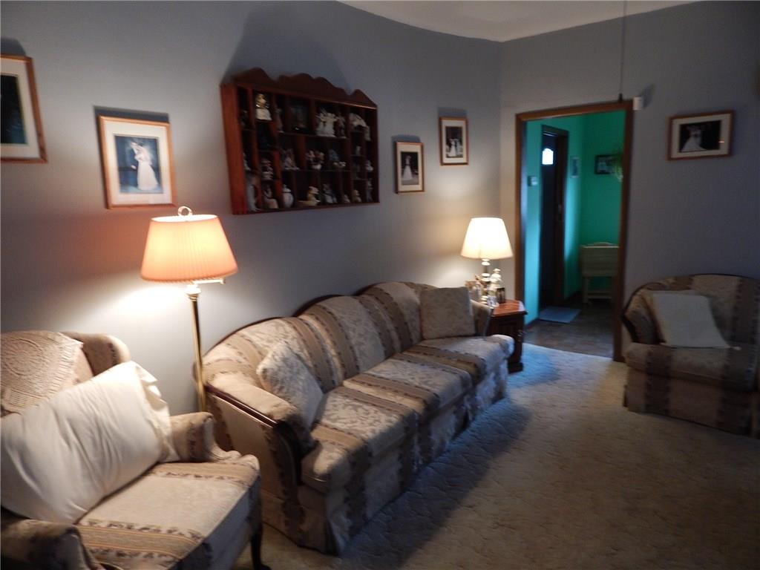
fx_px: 483
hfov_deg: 76.4
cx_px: 380
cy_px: 285
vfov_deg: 61.1
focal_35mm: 22
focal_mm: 4
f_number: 3
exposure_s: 1/30
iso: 250
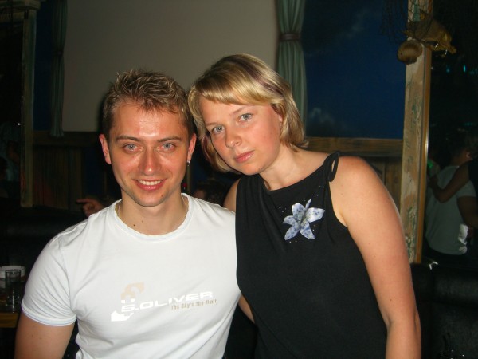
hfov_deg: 49.0
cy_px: 180
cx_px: 239
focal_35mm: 38
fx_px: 525
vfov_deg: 37.7
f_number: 2.8
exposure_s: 1/60
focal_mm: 7.9
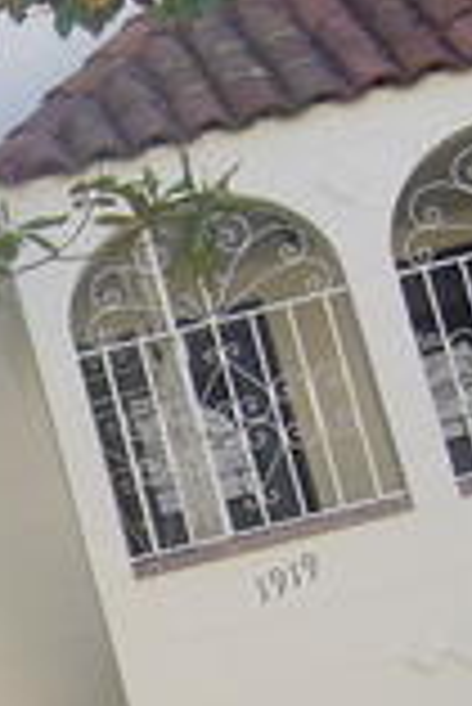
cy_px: 643
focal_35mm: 148
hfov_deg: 8.7
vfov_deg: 13.7
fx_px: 2904
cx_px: -553
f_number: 2.8
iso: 50
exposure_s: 1/320
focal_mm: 5.8
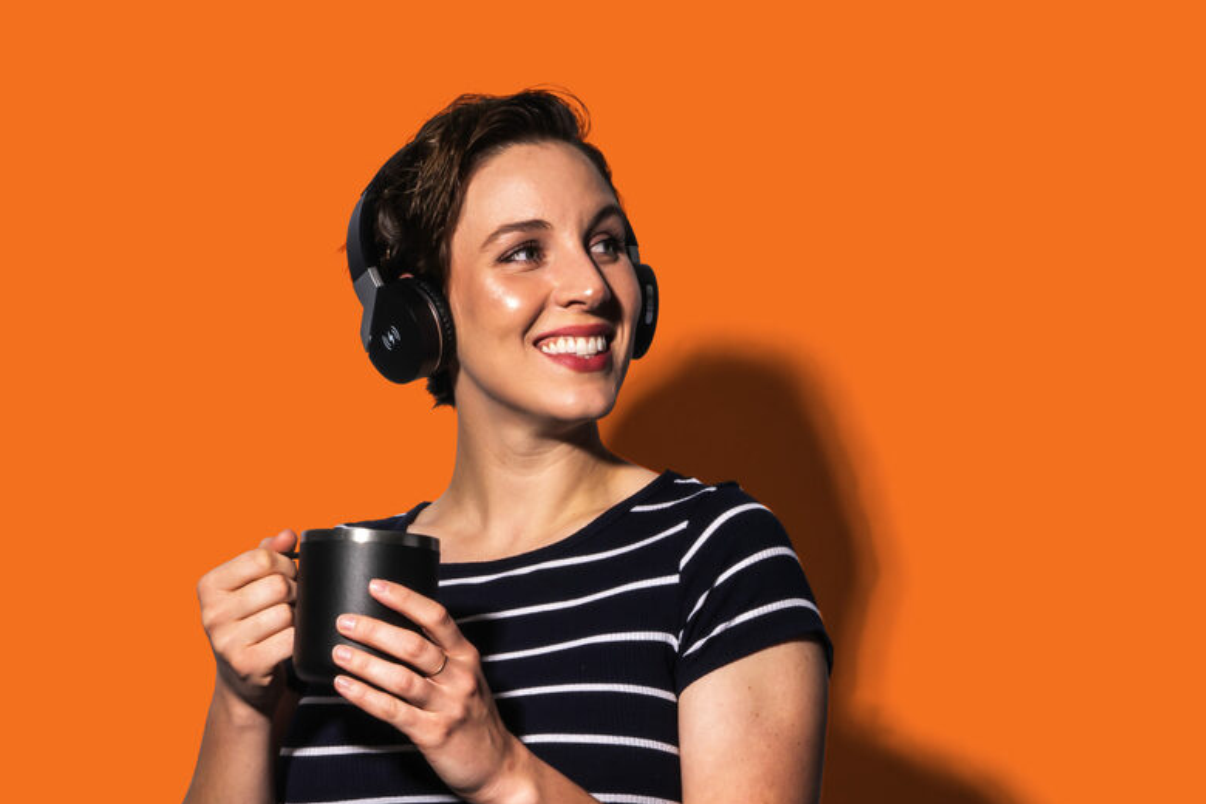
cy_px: 550
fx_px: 2706
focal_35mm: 81
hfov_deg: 25.1
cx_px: 550
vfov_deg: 16.9
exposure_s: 1/80
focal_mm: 35
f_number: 18
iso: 100
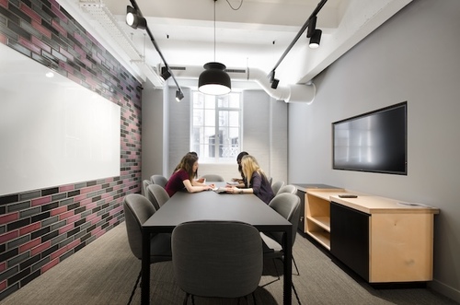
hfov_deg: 100.5
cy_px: 152
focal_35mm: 15
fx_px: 191
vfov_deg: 77.1
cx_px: 230
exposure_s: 1/3
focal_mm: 10
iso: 100
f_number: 8
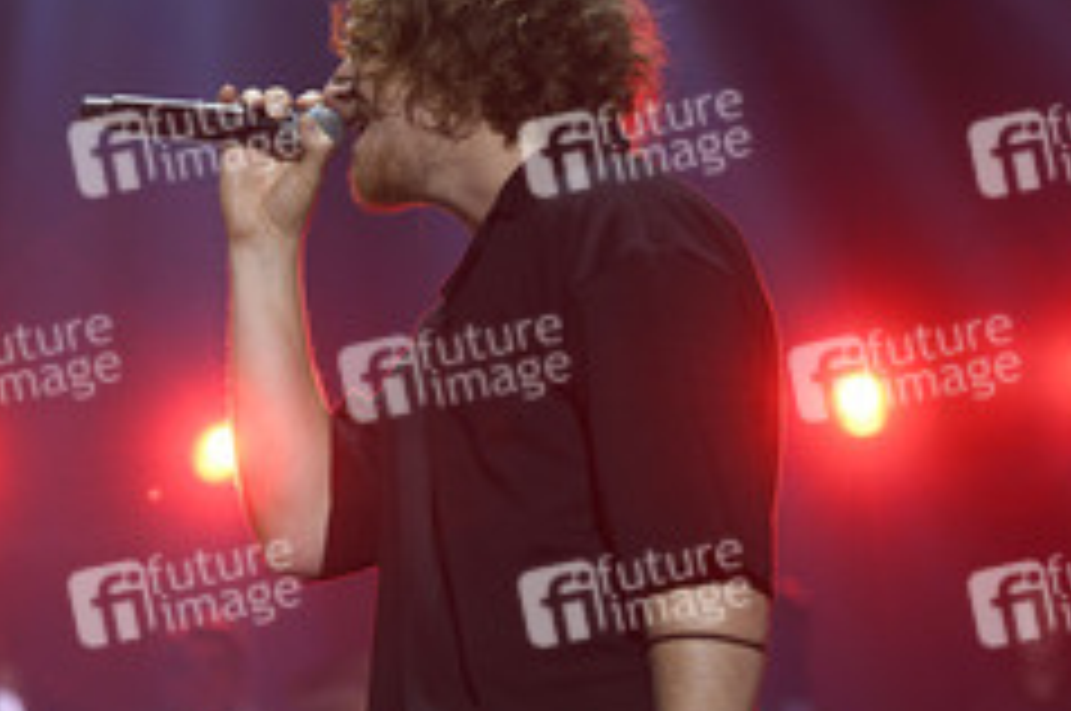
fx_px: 6298
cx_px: 65
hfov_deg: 9.7
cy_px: 482
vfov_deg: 6.5
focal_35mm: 212
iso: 1600
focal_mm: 112
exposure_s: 1/500
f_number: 4
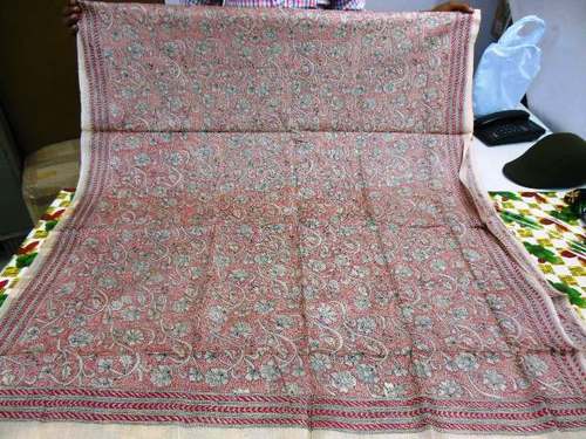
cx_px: 293
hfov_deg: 69.4
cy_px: 220
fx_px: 423
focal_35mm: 25
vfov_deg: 54.9
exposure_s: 1/15
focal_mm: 4.5
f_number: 3.2
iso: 400
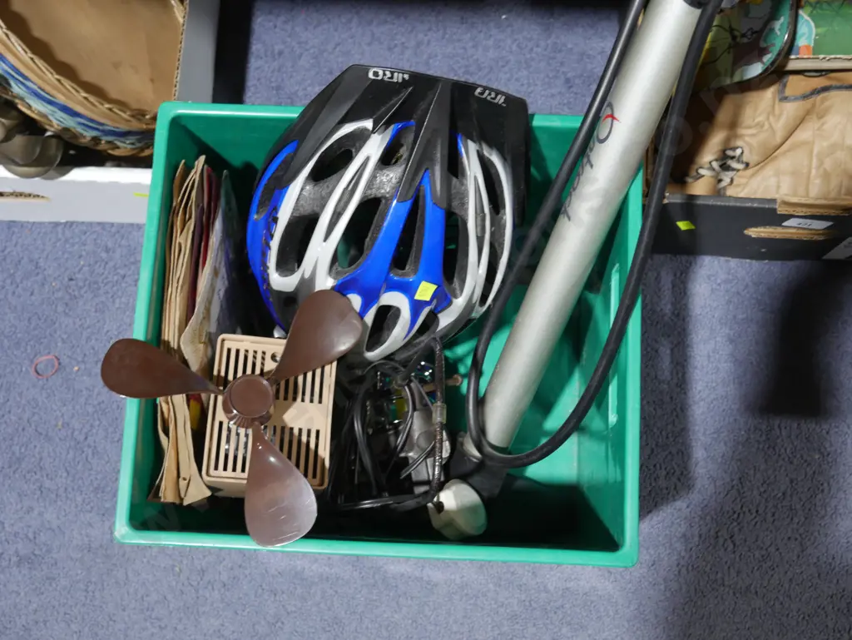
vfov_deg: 32.9
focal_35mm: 44
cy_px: 320
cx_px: 426
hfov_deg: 42.9
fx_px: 1083
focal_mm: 22
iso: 800
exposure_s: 1/60
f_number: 4.7
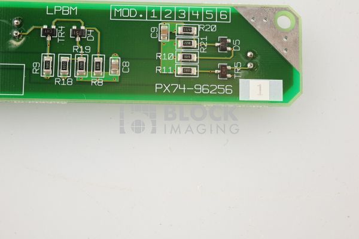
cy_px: 120
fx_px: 498
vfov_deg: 26.9
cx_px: 180
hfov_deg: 39.6
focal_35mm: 50
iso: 1600
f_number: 13
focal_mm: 50
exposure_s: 1/125
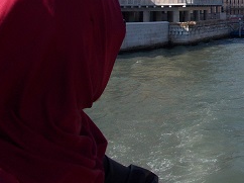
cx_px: 265
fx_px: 507
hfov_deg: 25.2
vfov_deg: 19.4
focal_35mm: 72
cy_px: -24
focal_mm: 4.6
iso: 80
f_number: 8
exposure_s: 1/160
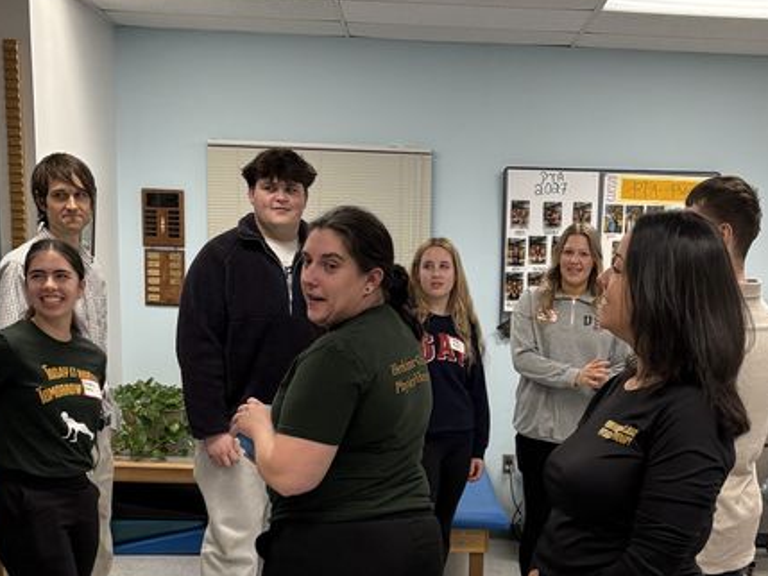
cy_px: 553
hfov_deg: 31.0
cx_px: 494
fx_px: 1376
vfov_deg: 22.9
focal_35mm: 62
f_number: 1.6
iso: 160
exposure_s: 1/123
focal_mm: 5.96
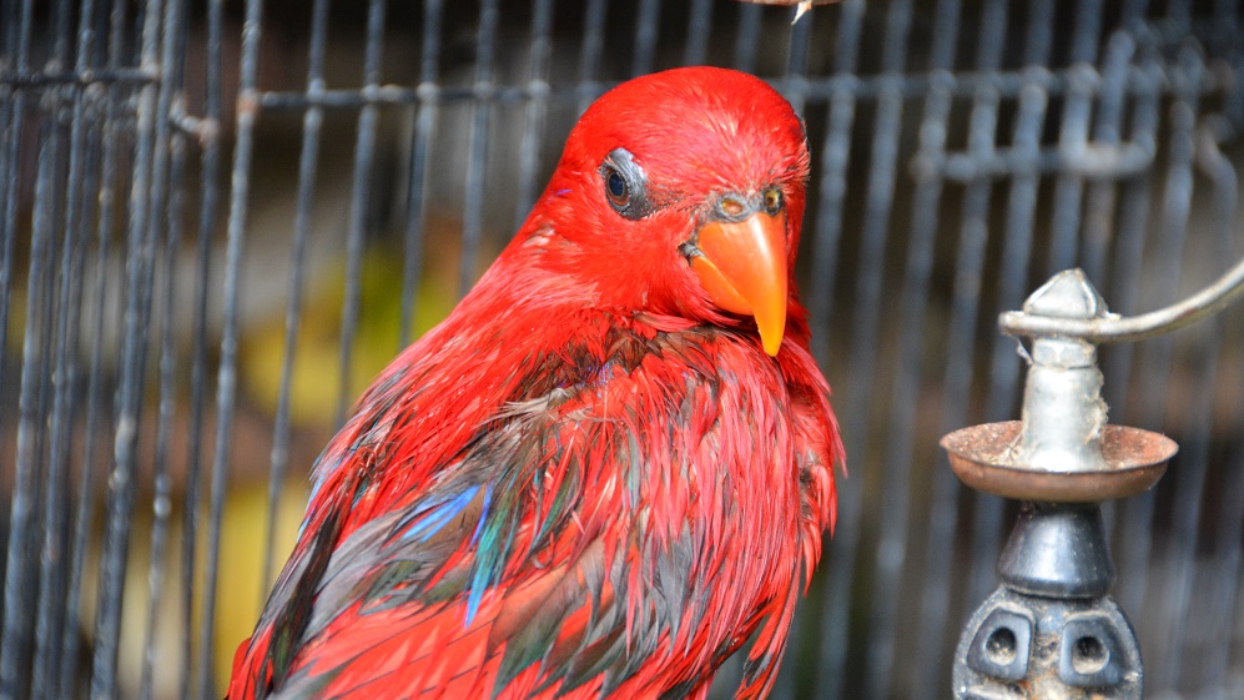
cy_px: 403
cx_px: 623
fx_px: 10391
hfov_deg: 6.9
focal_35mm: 315
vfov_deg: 3.9
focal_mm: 200
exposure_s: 1/50
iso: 1600
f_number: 5.6
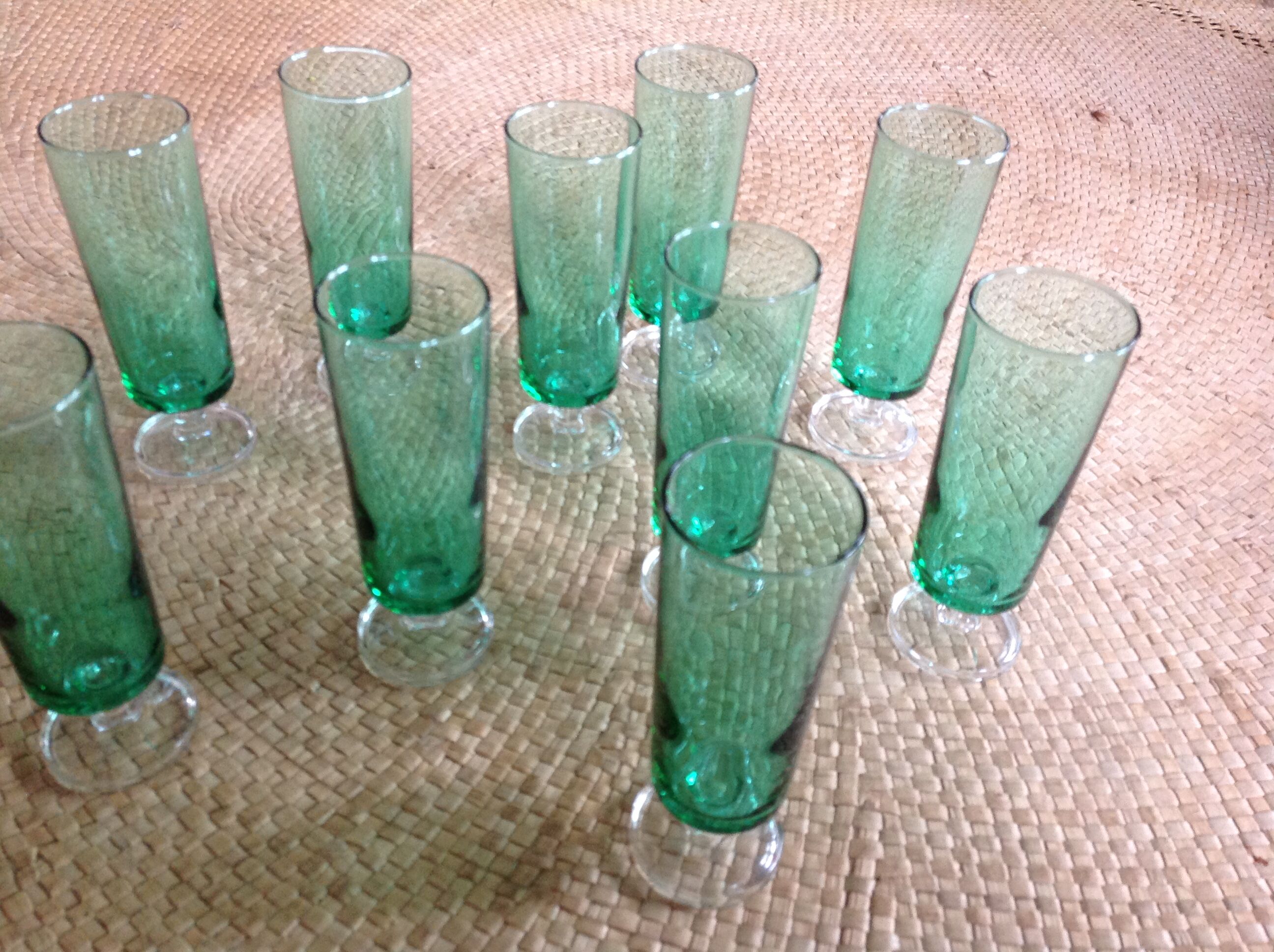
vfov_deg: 40.6
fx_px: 1286
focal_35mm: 35
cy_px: 476
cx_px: 637
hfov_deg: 52.7
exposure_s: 1/15
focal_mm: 4.28
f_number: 2.4
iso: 160
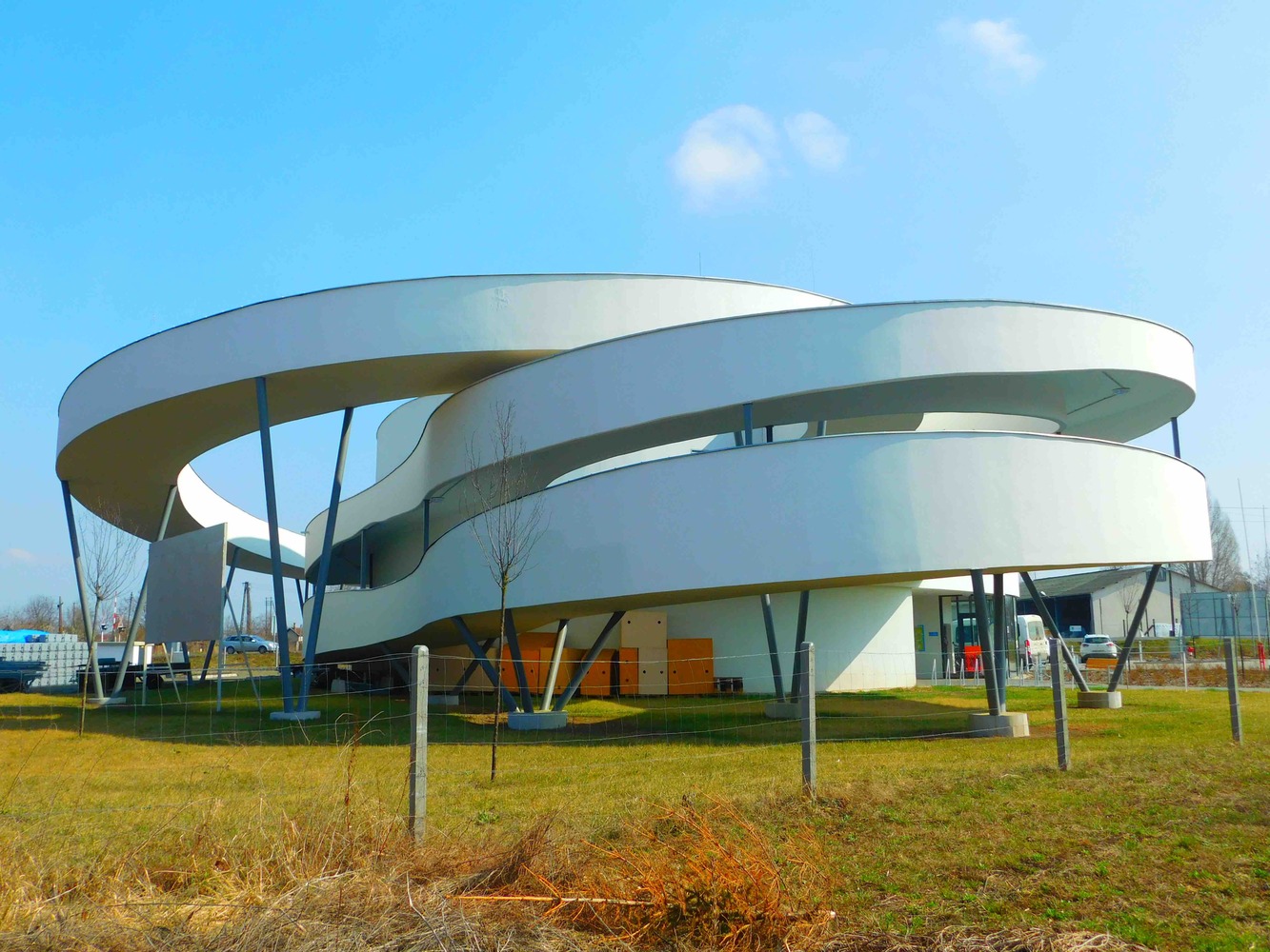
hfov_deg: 60.0
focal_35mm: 30
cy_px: 476
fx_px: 1101
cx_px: 635
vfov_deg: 46.8
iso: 125
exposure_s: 1/400
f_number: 6.4
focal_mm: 5.3
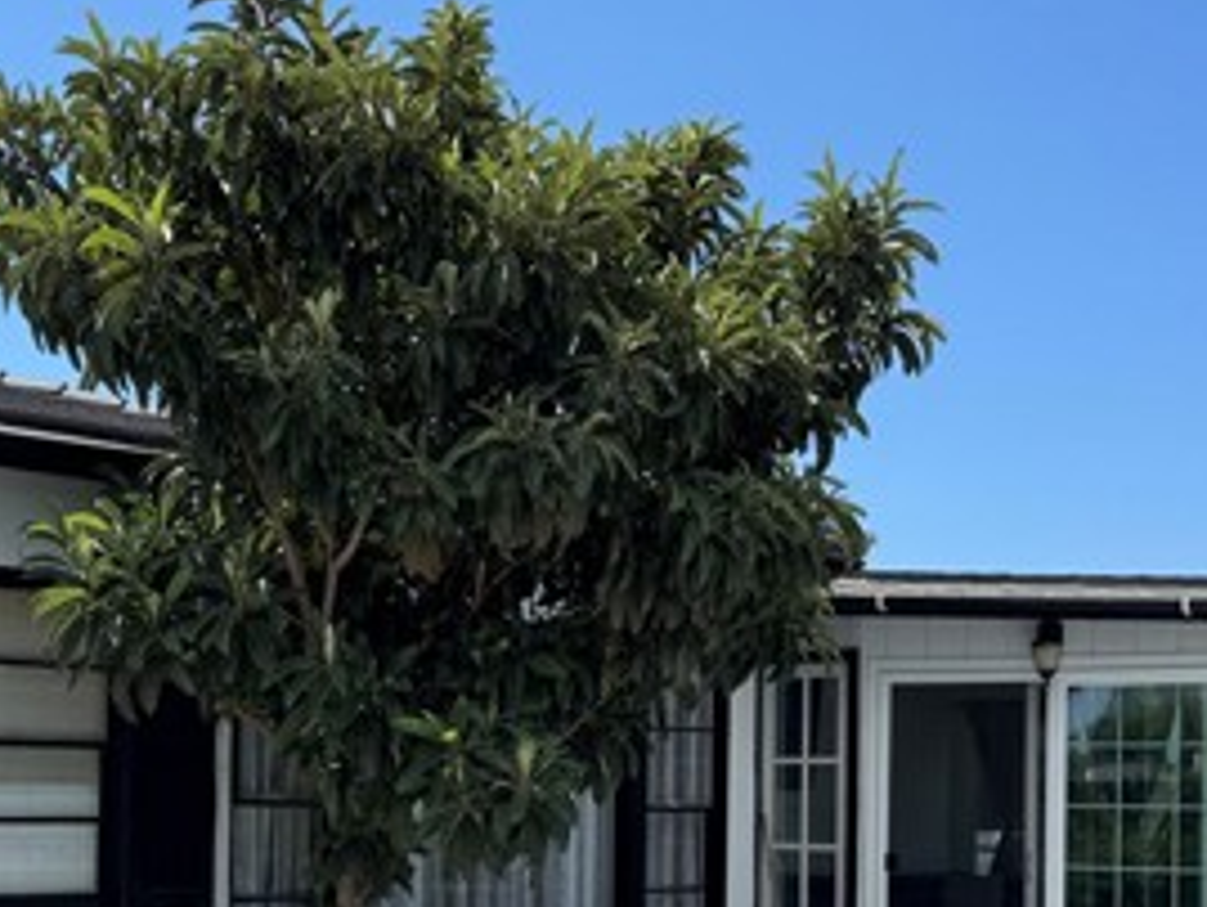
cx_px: 458
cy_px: 772
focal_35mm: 57
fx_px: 1988
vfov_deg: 25.1
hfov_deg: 33.6
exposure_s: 1/5348
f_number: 1.78
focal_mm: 6.76
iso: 80
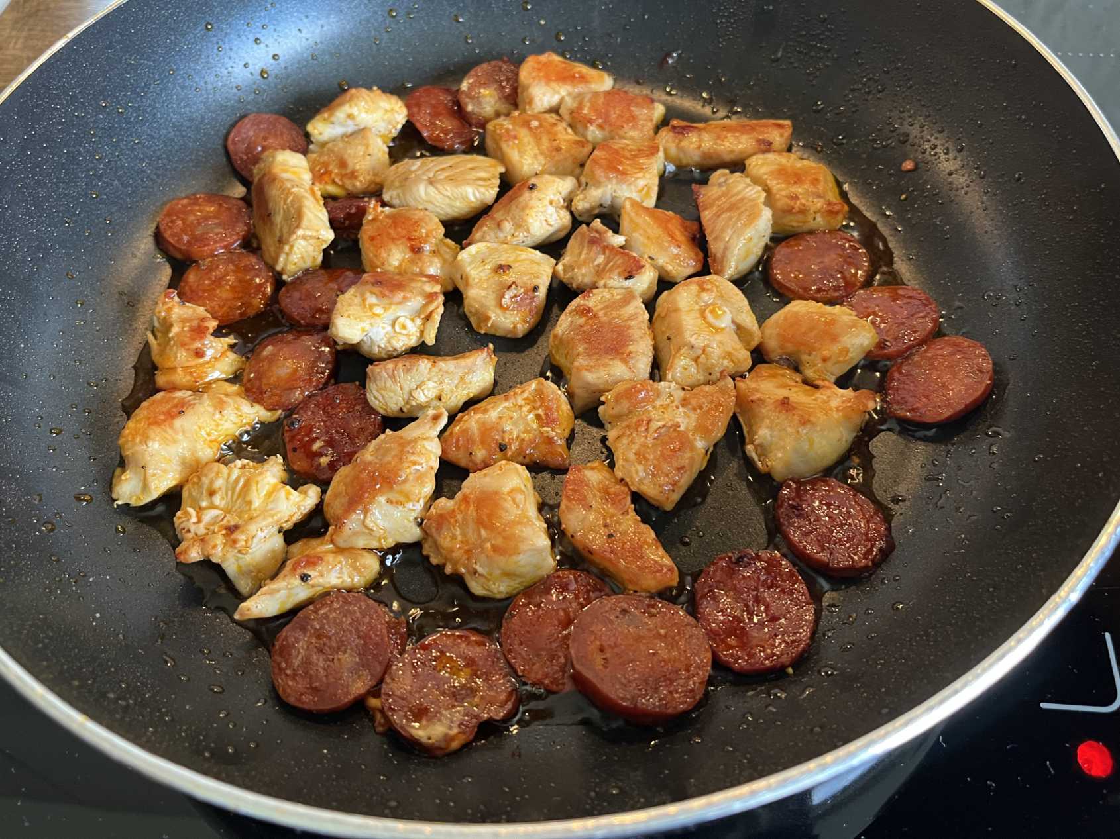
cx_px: 560
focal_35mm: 26
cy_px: 420
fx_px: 841
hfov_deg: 67.3
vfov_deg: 53.1
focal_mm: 5.1
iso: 250
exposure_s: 1/50
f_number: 1.6
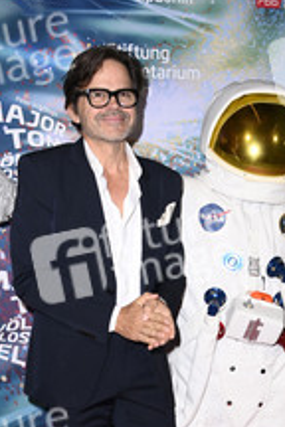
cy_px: 356
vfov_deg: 30.9
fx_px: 748
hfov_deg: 21.5
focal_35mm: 63
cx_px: 190
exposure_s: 1/160
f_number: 5.6
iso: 500
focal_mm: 34
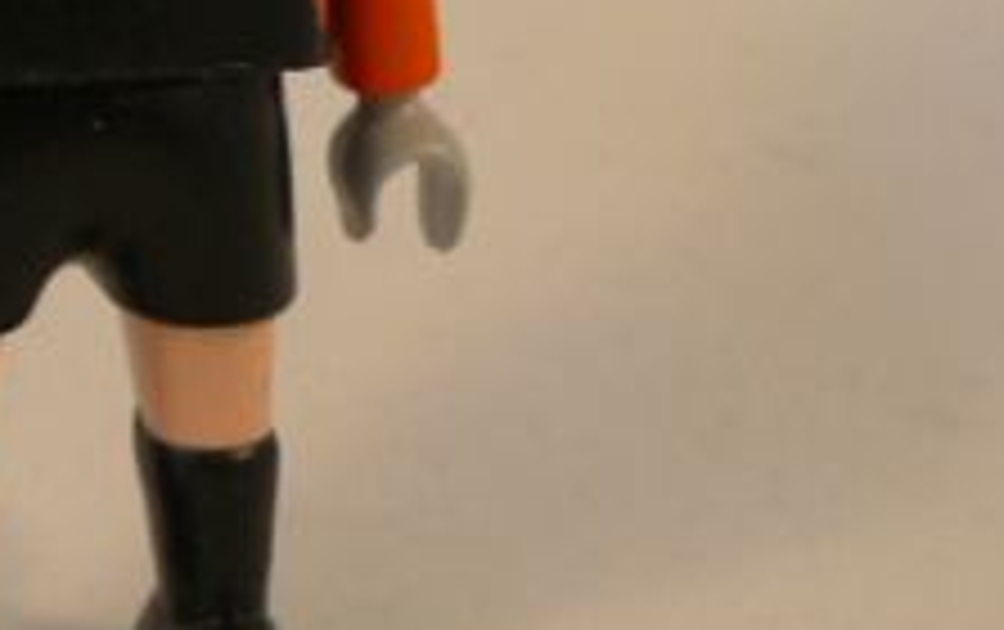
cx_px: 108
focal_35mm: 94
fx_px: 2575
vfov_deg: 13.7
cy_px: -47
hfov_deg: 21.6
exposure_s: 1/50
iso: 100
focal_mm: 6
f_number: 2.8
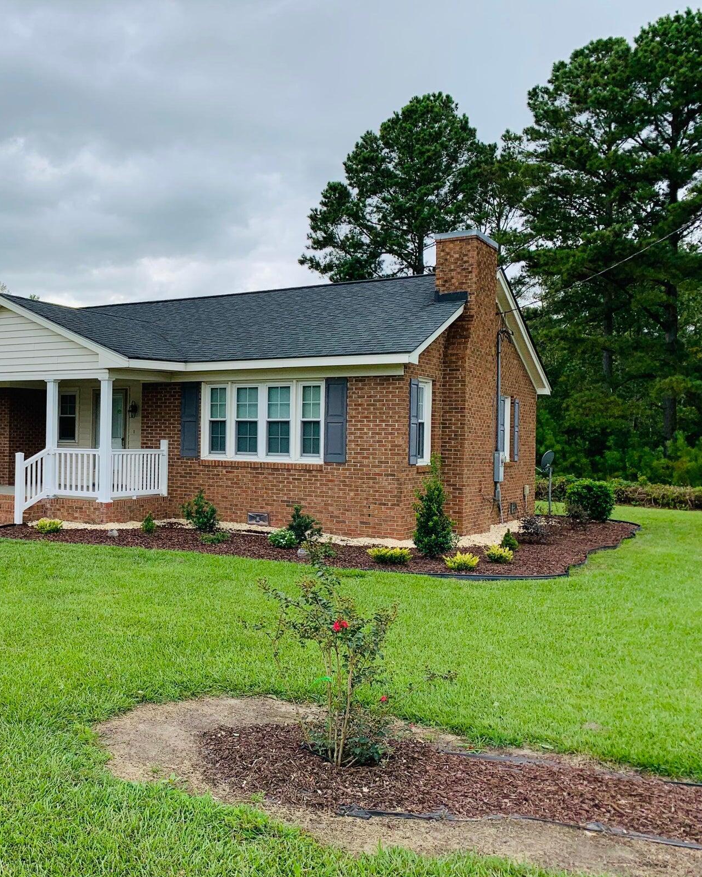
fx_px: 883
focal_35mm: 34
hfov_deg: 41.1
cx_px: 119
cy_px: 440
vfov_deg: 52.8
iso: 25
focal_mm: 4.25
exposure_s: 1/783
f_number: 1.8
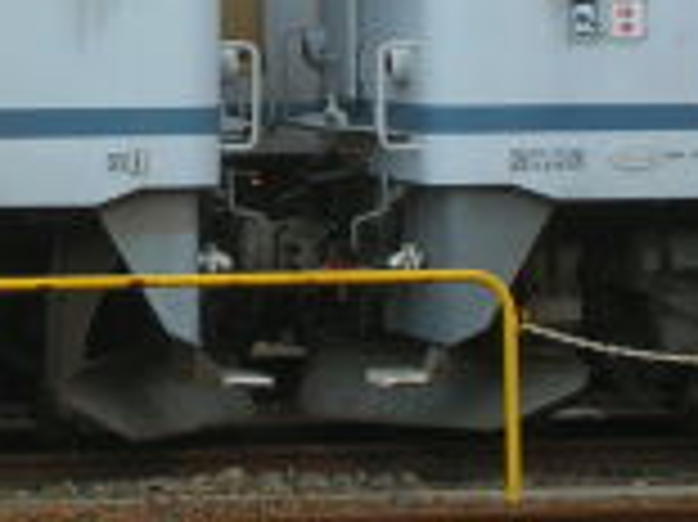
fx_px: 6830
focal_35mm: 339
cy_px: -40
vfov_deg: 4.4
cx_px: 297
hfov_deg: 5.8
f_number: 4.9
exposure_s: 1/76.8
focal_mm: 17.4
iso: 50
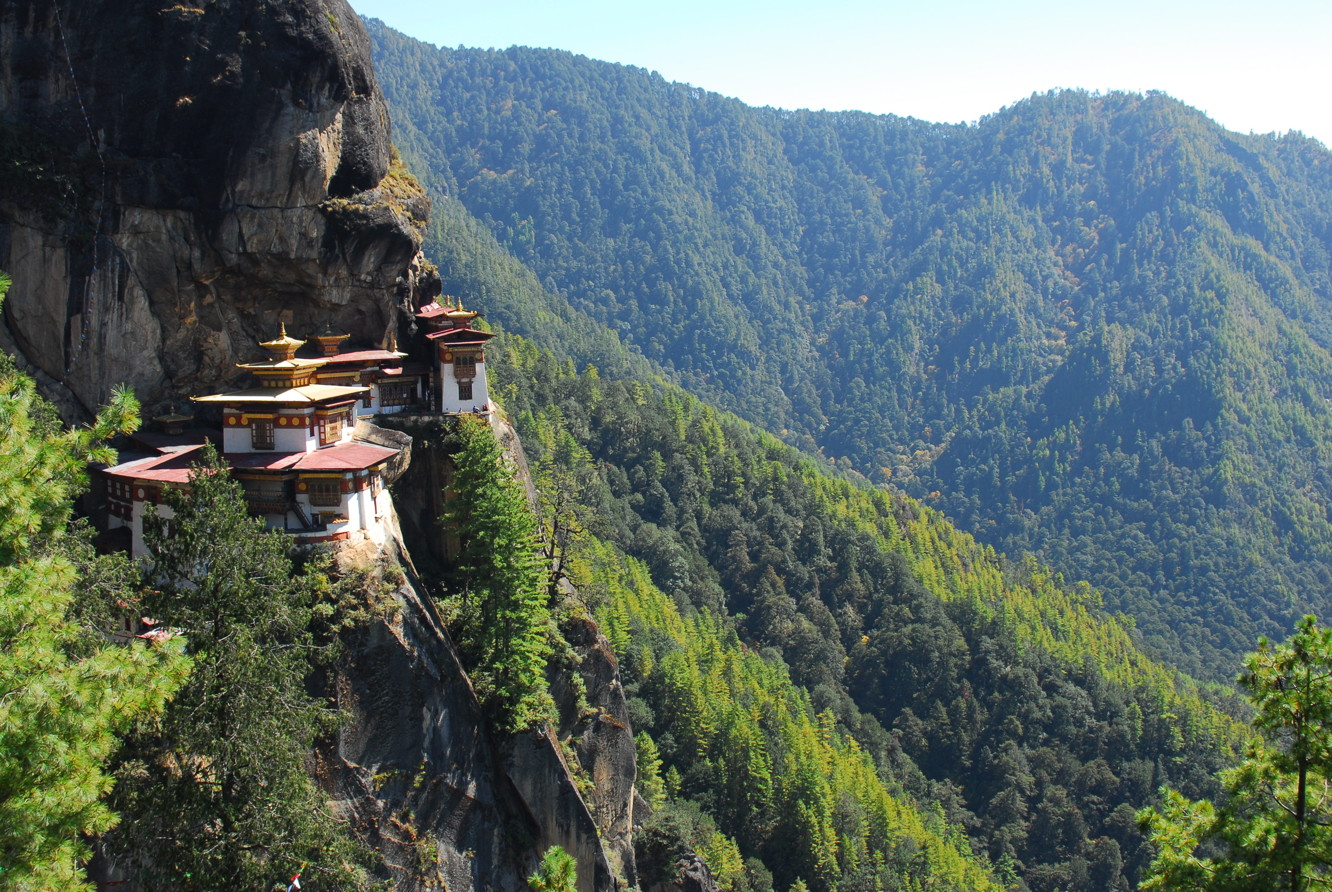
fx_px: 1556
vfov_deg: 32.0
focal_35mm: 42
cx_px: 666
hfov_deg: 46.3
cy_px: 446
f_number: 6.3
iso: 100
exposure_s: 1/125
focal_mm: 28
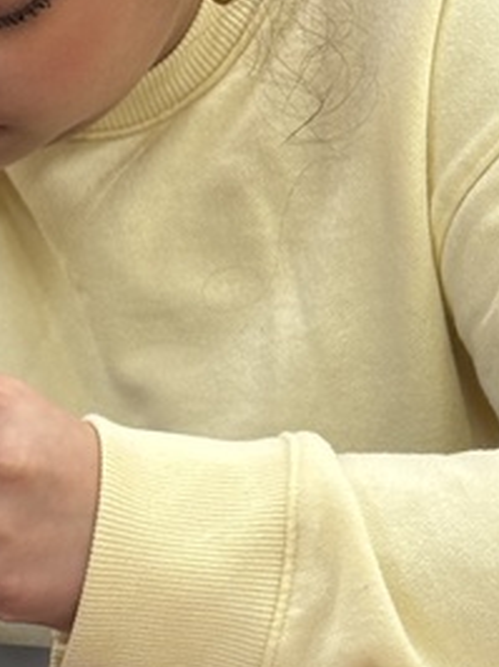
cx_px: -53
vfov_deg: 10.7
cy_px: 502
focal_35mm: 185
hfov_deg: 8.0
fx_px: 3561
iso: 160
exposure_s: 1/60
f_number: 1.78
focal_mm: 6.76
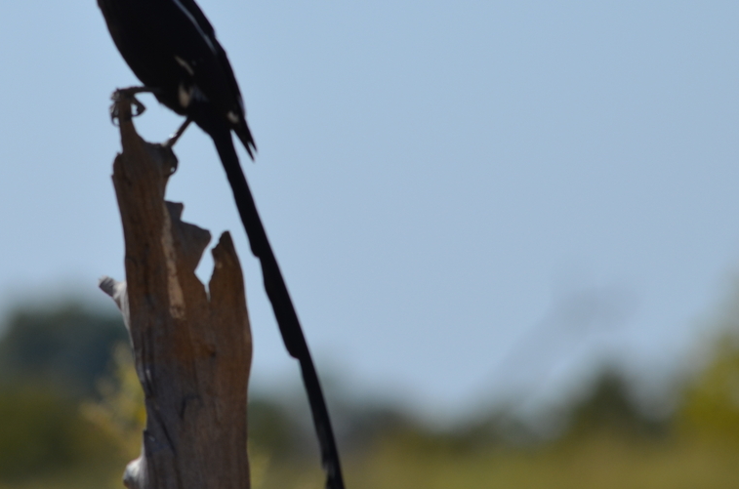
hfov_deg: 3.4
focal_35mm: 609
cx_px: 155
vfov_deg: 2.2
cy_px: 172
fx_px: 12473
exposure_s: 1/1000
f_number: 8
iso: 200
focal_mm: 240
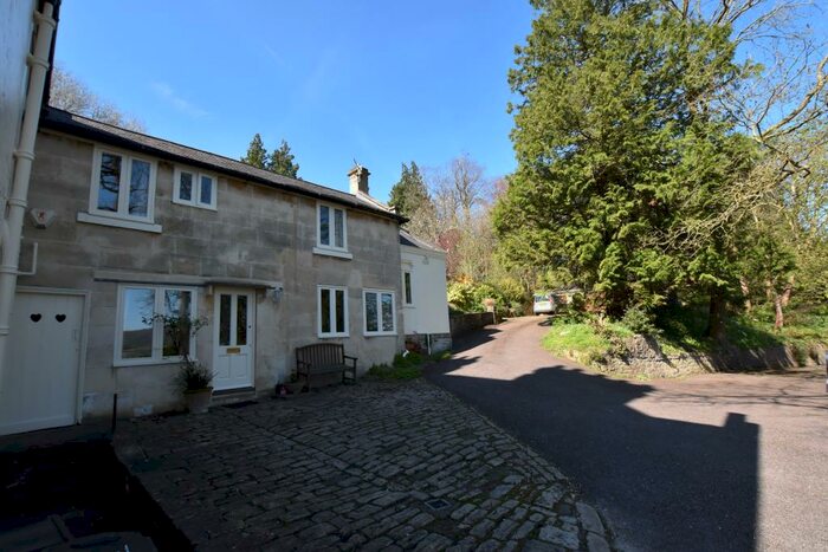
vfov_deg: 77.4
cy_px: 276
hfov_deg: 100.4
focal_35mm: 15
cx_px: 414
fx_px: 345
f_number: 8
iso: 720
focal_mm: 10
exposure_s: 1/500
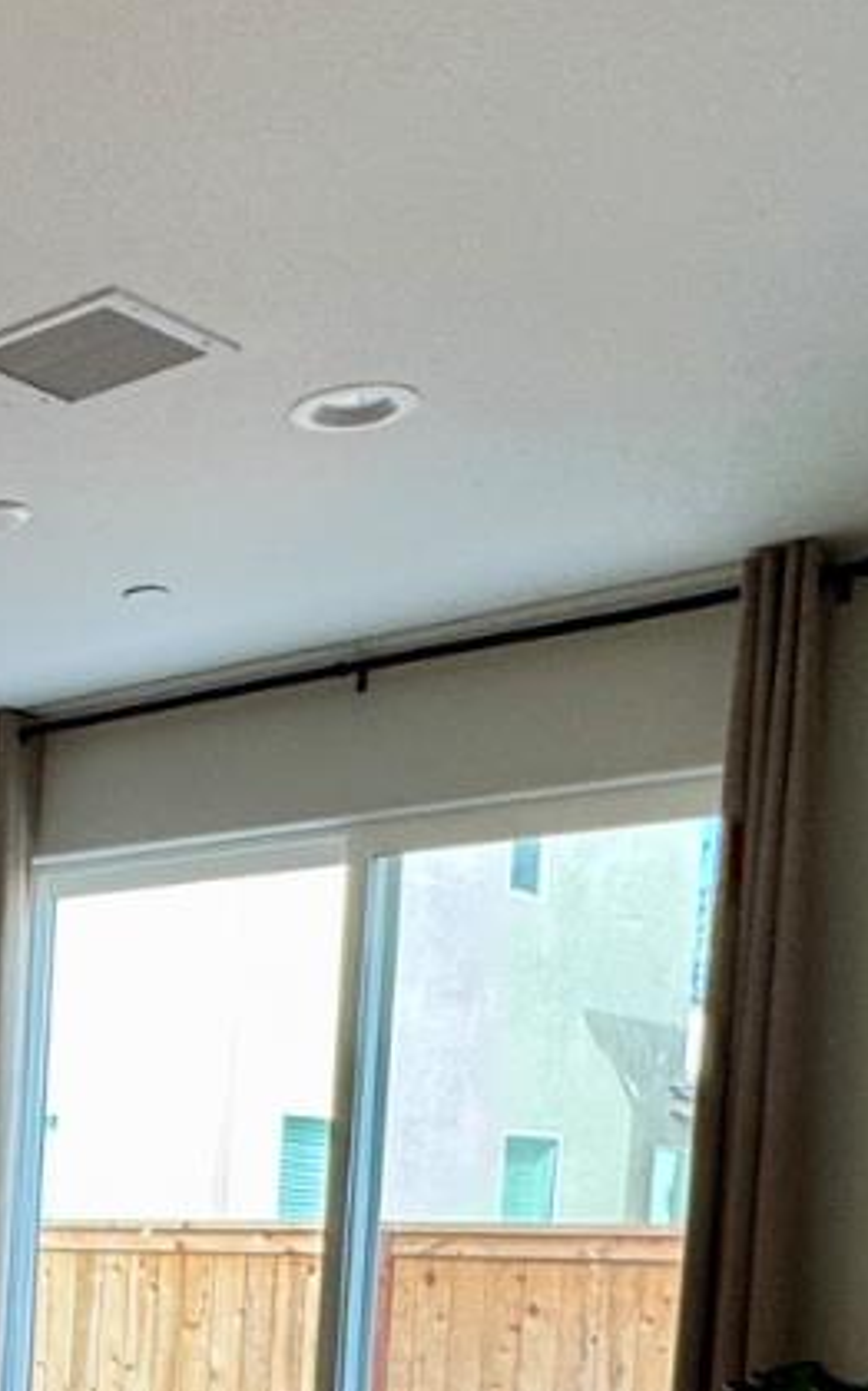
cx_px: -557
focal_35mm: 53
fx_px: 2009
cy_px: 1421
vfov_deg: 34.4
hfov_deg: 19.9
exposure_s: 1/120
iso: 125
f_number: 2.2
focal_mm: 2.22
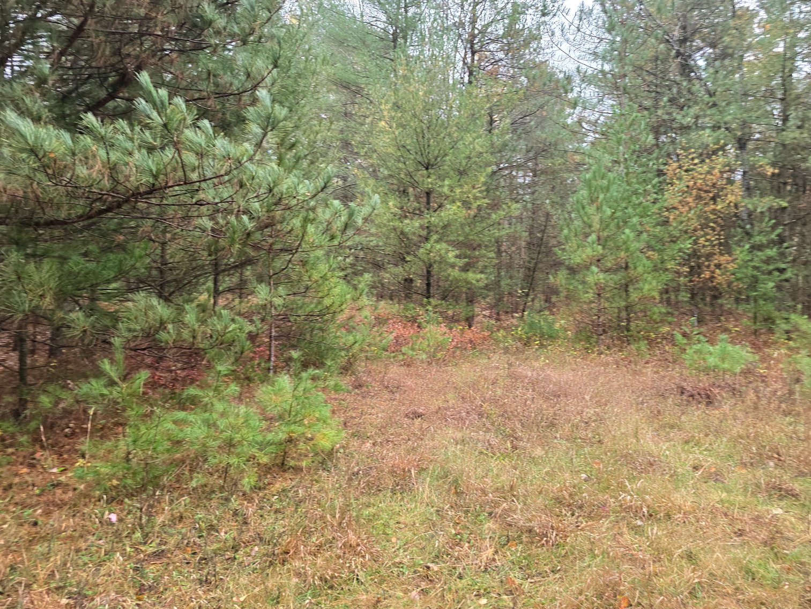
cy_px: 304
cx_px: 406
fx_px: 539
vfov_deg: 58.9
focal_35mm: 23
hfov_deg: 73.9
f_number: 1.7
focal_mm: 6.3
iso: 200
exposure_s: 1/180
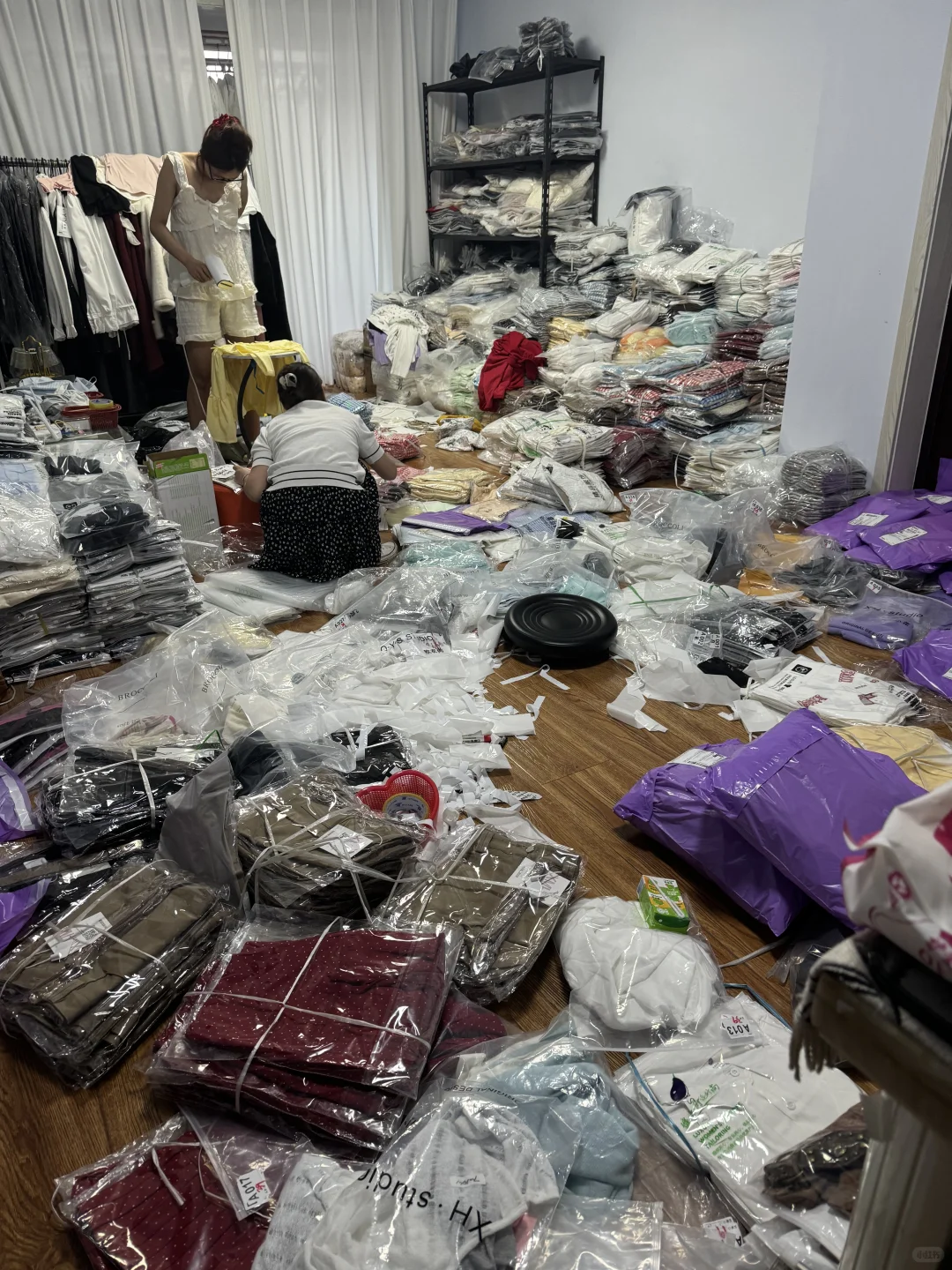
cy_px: 635
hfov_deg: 56.8
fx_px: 880
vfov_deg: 71.6
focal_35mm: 24
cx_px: 476
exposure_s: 1/50
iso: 160
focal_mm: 6.76
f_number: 1.78
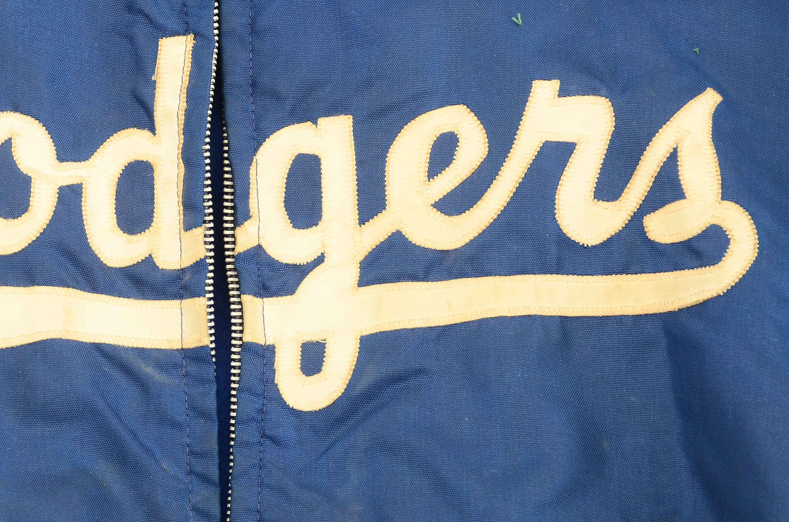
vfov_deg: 8.4
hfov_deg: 12.7
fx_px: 3543
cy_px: 204
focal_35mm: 162
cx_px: 201
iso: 400
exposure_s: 1/80
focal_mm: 70
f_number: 10
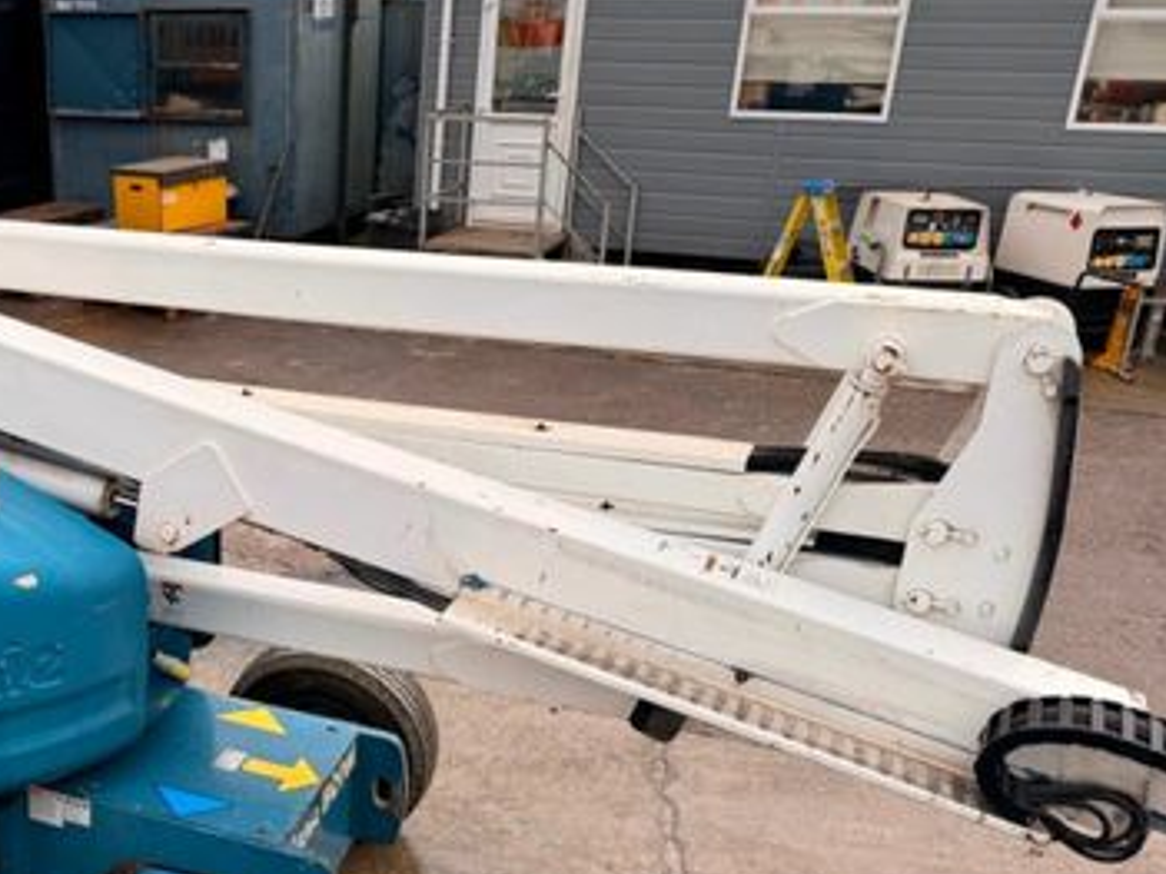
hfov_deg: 43.6
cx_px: 229
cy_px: 661
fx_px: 1381
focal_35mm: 41
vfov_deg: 34.3
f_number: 1.78
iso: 80
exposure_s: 1/401
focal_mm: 6.76
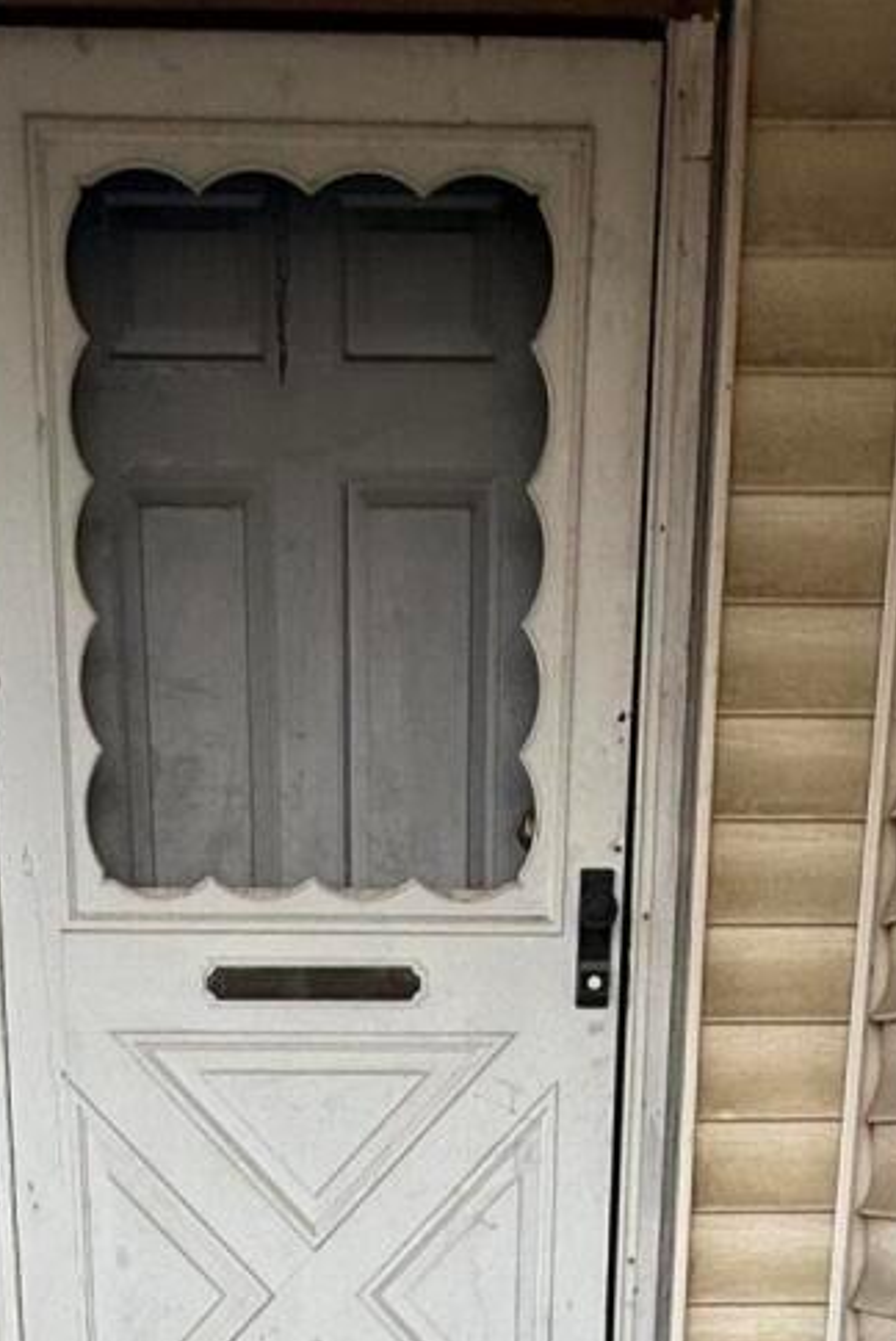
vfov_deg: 24.1
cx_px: 354
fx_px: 2237
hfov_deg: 22.6
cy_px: 2137
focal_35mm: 60
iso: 64
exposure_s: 1/176
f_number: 2.2
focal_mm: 2.22
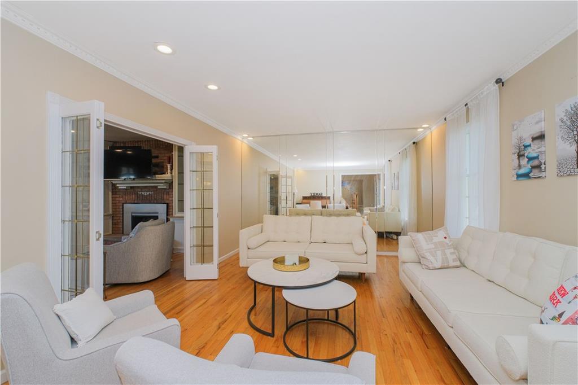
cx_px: 289
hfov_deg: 100.4
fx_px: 241
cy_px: 192
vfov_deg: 77.3
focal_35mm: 15
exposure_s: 1/60
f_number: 8
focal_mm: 10
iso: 400
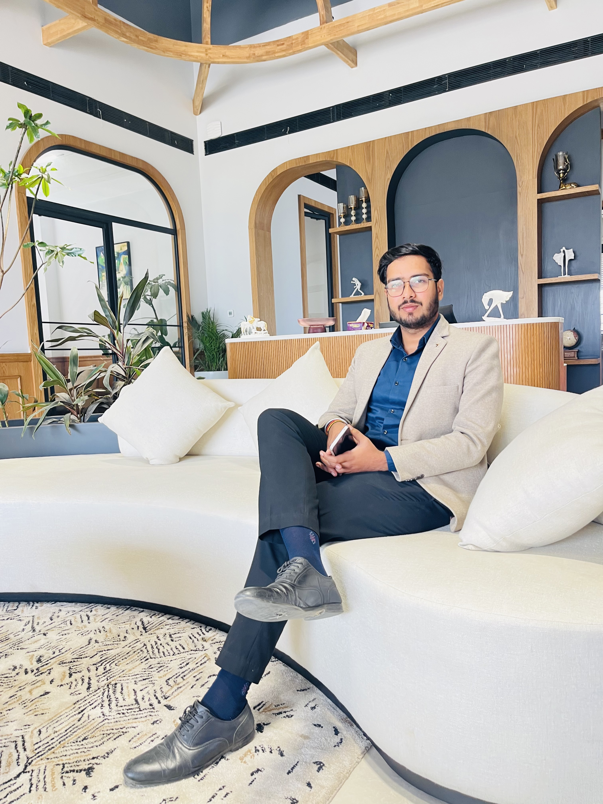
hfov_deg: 53.1
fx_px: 604
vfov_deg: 67.3
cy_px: 402
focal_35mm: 26
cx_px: 302
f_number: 1.6
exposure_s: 1/51
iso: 80
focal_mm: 5.1
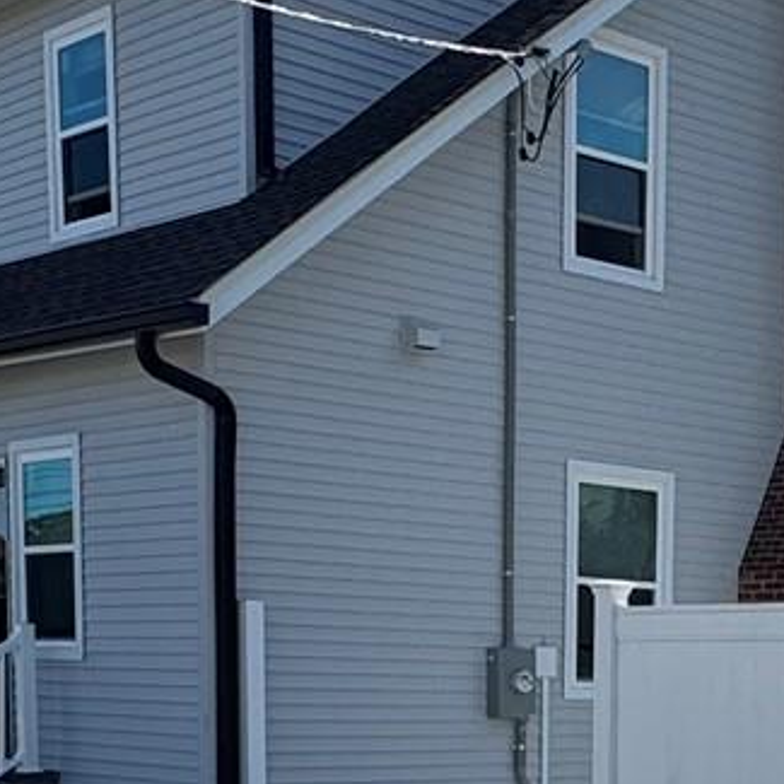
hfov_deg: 21.5
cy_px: 946
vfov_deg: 20.7
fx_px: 1999
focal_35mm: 78
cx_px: 757
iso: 50
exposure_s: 1/1748
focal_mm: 2.22
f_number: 2.2
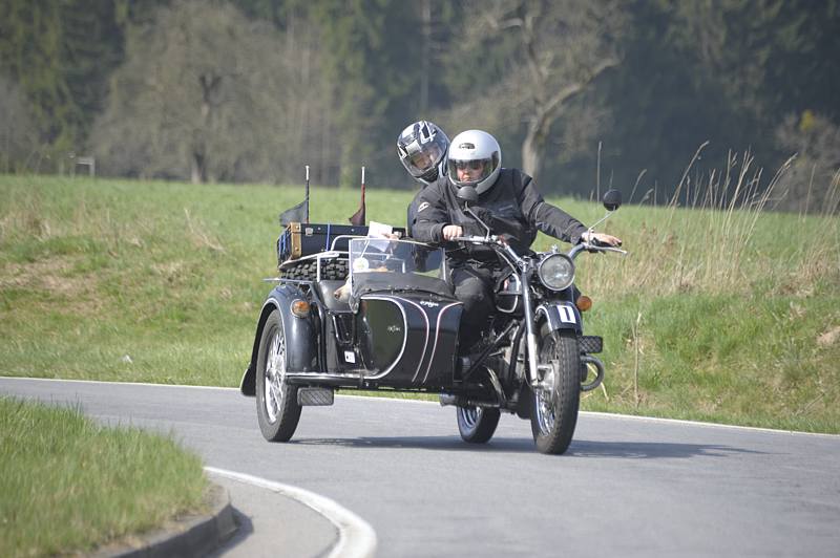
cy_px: 279
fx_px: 6295
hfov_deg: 7.6
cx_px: 420
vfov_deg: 5.1
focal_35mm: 270
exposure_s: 1/400
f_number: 6.3
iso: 200
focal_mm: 270
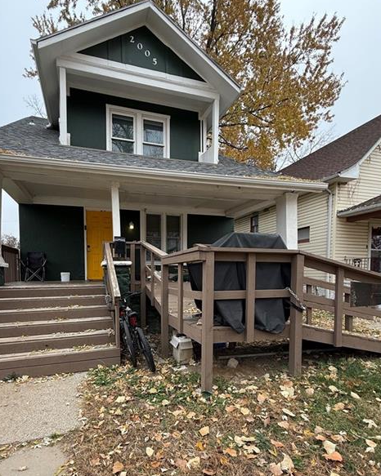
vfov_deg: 85.1
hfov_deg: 73.0
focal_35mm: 18
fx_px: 254
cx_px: 152
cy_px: 290
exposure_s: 1/149
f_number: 2.2
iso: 50
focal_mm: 2.22
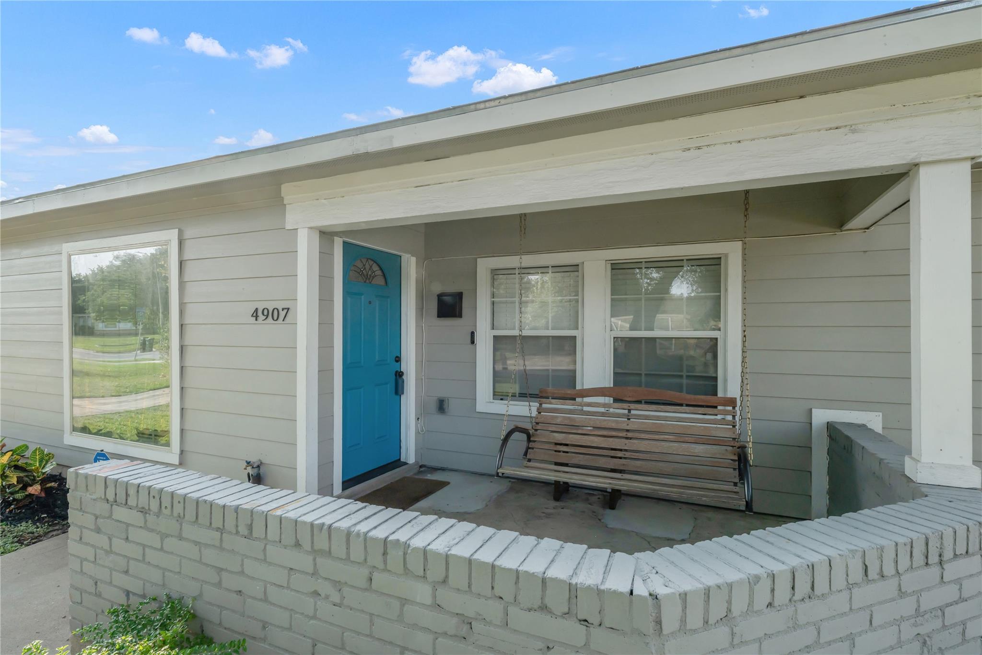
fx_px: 436
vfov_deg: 73.7
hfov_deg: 96.7
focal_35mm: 16
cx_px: 491
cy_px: 328
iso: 400
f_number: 8
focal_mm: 16
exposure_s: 1/640
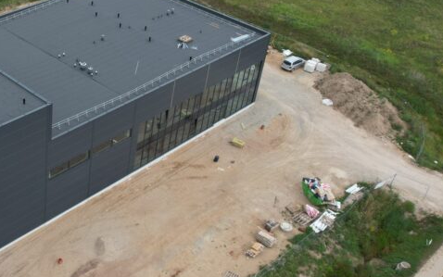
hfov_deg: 38.8
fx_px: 580
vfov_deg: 26.8
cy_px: 113
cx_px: 41
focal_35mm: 48
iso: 110
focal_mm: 8.38
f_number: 2.8
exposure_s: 1/500
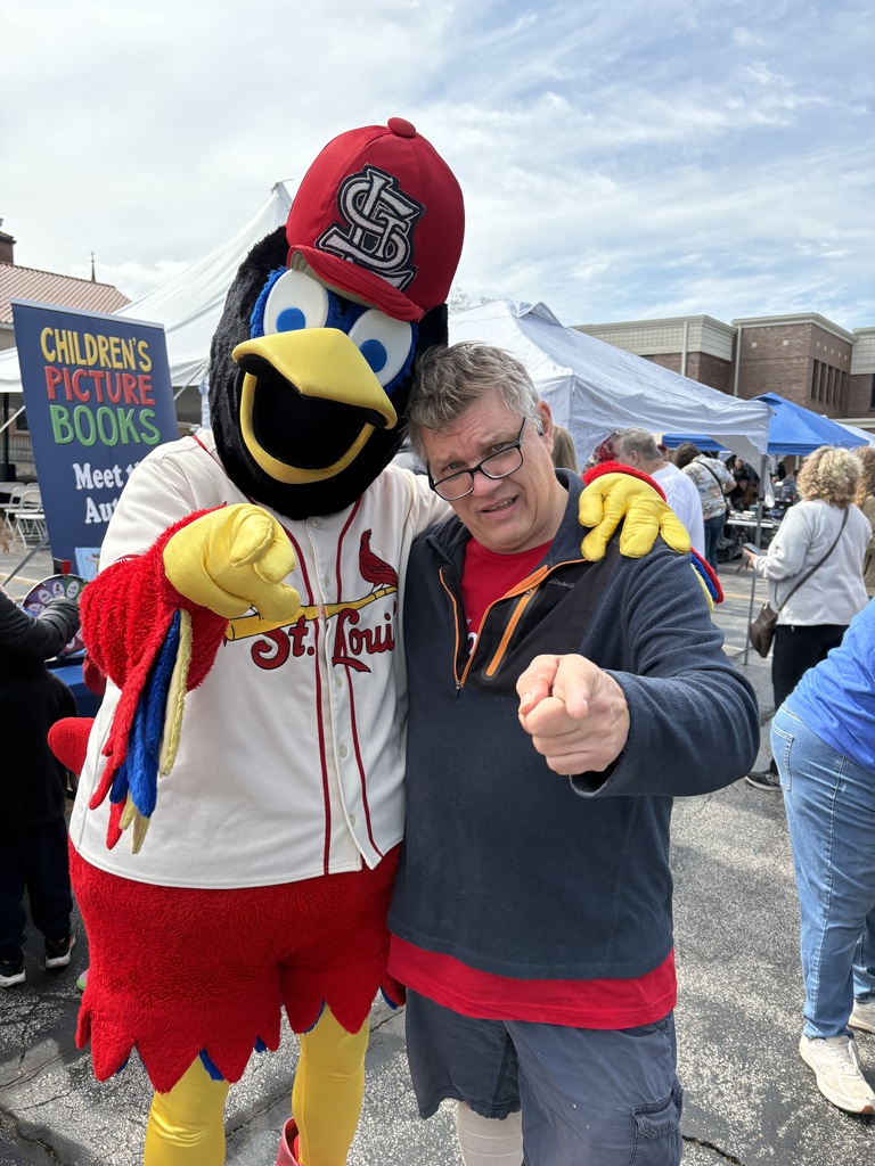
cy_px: 583
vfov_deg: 67.3
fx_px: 876
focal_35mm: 26
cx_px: 438
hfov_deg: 53.1
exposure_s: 1/2451
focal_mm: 5.96
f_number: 1.6
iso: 64
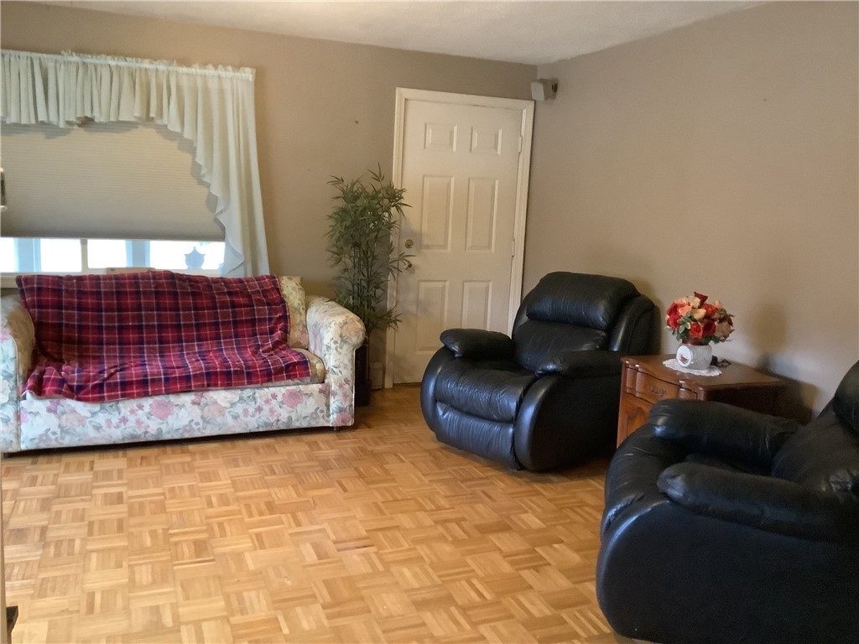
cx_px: 430
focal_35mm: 31
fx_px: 769
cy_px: 322
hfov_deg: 58.4
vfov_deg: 45.4
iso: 400
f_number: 2.4
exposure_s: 1/30
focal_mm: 3.3
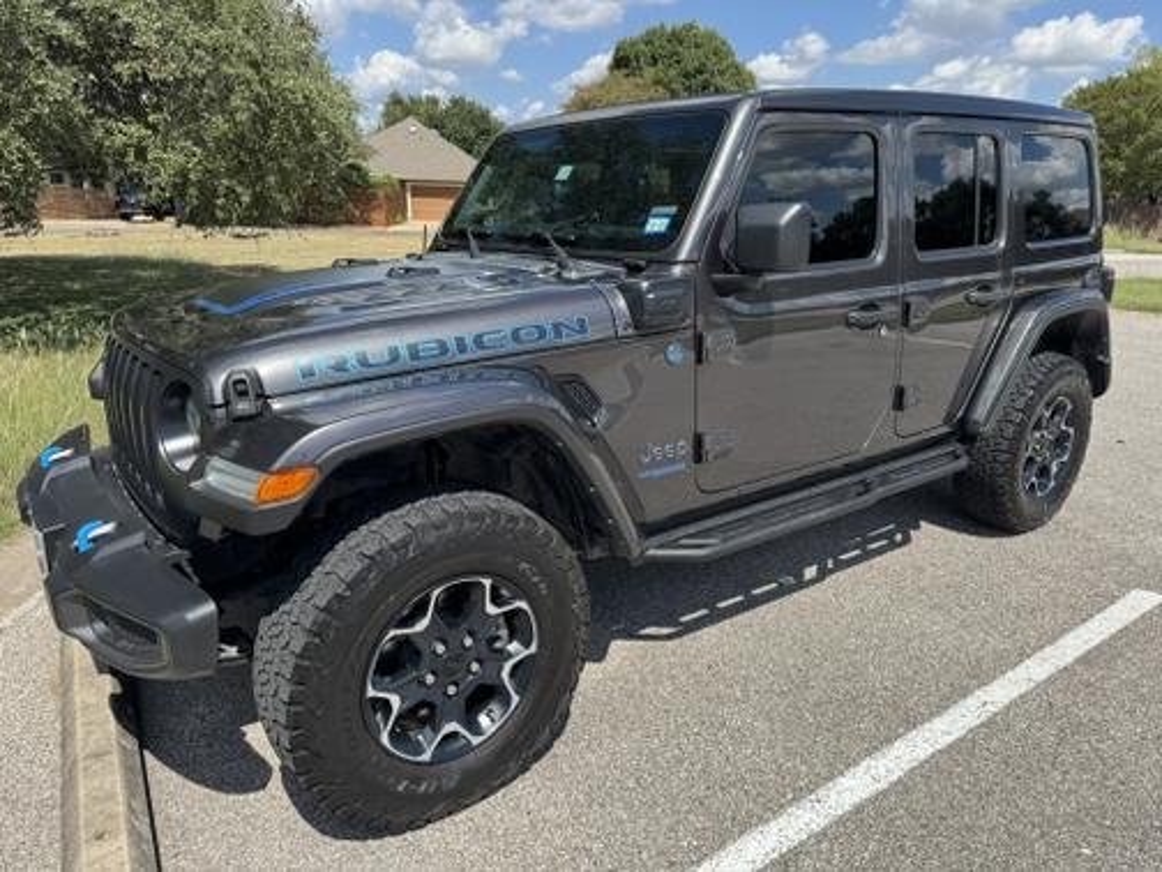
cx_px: 581
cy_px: 436
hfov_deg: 71.6
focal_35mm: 24
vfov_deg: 56.8
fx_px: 806
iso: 80
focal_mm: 6.76
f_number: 1.78
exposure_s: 1/3802
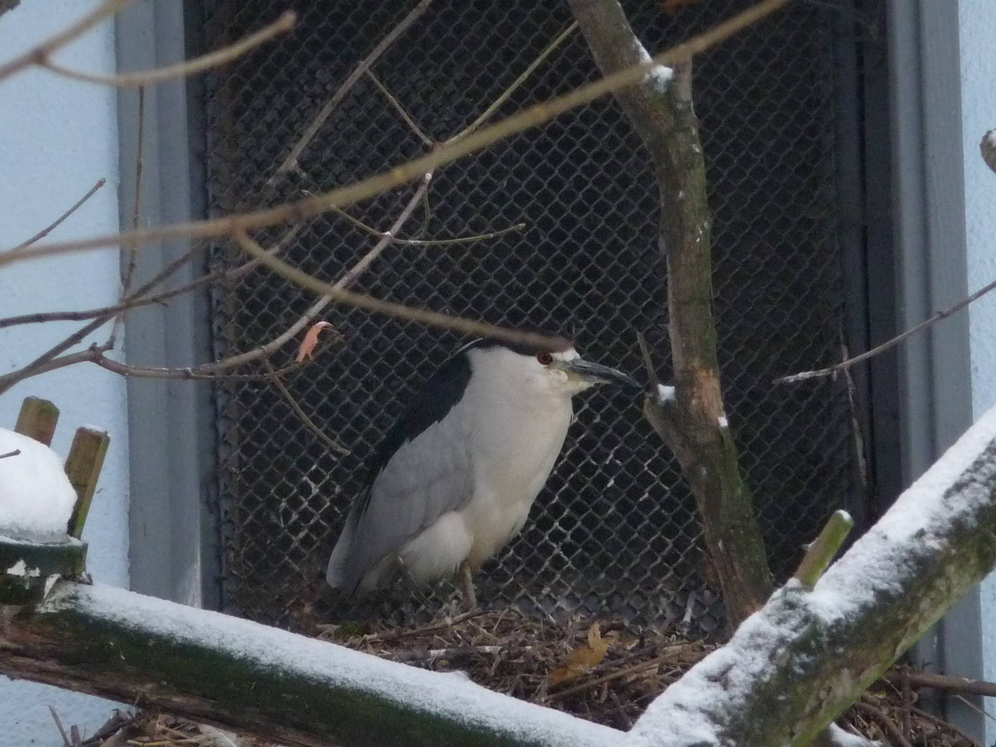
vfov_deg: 3.2
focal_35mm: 472
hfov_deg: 4.2
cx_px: 498
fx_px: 13581
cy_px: 374
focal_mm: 47
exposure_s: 1/100
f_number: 4.9
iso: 400
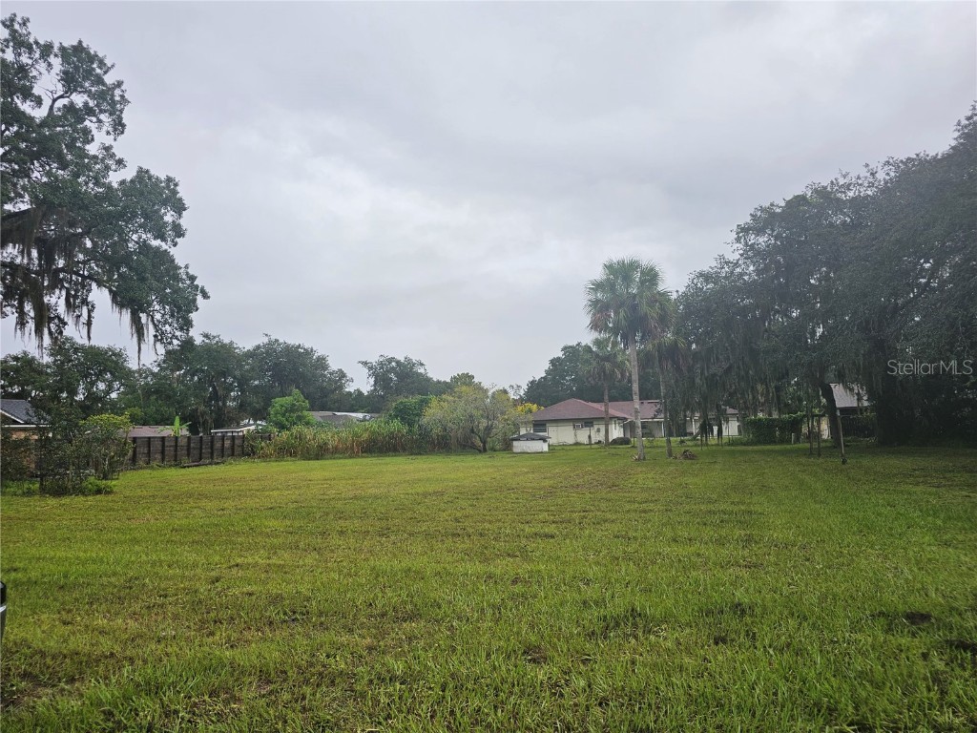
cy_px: 366
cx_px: 488
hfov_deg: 73.9
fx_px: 649
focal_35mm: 23
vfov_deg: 58.9
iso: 10
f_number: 1.7
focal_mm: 6.3
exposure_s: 1/356
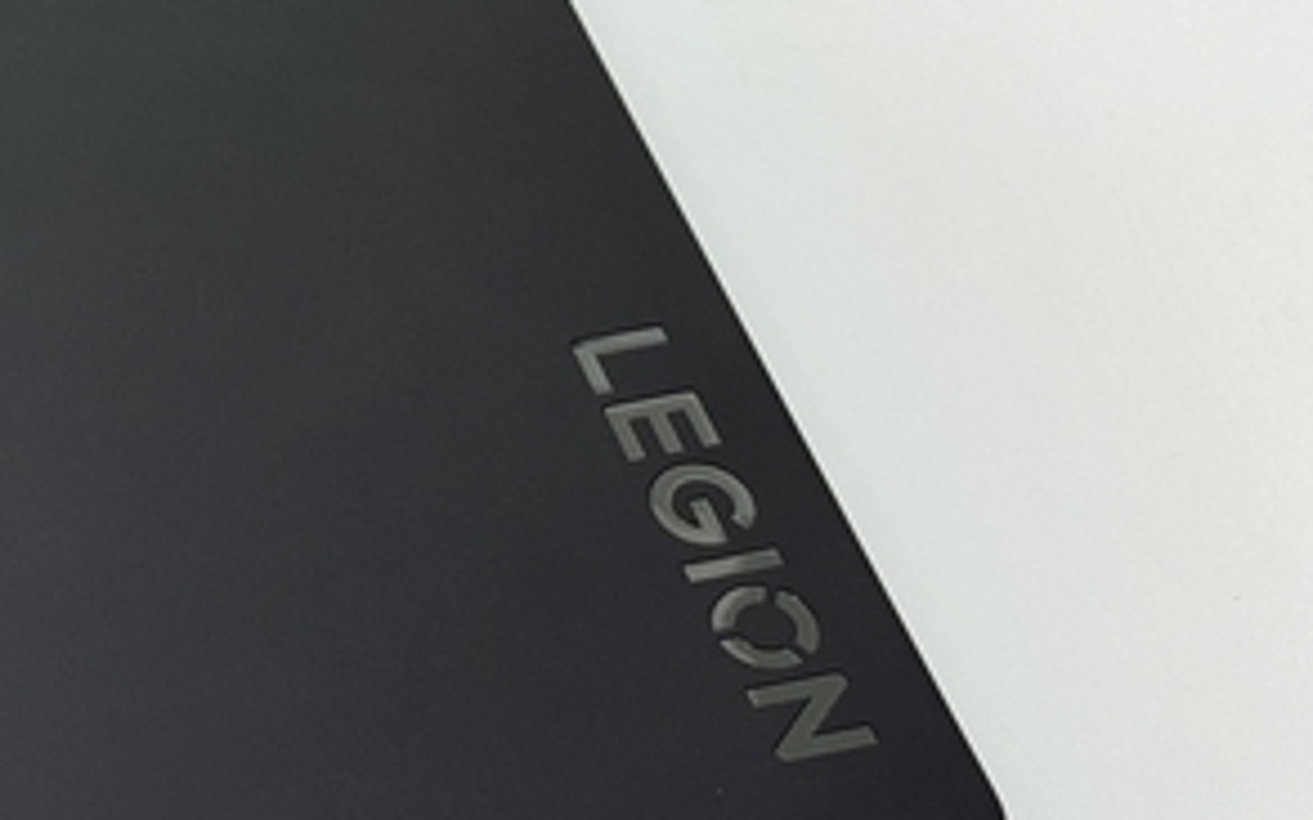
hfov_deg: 14.3
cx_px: -466
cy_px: 497
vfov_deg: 9.4
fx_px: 4973
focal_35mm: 139
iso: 50
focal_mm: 6.76
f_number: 1.78
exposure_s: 1/100
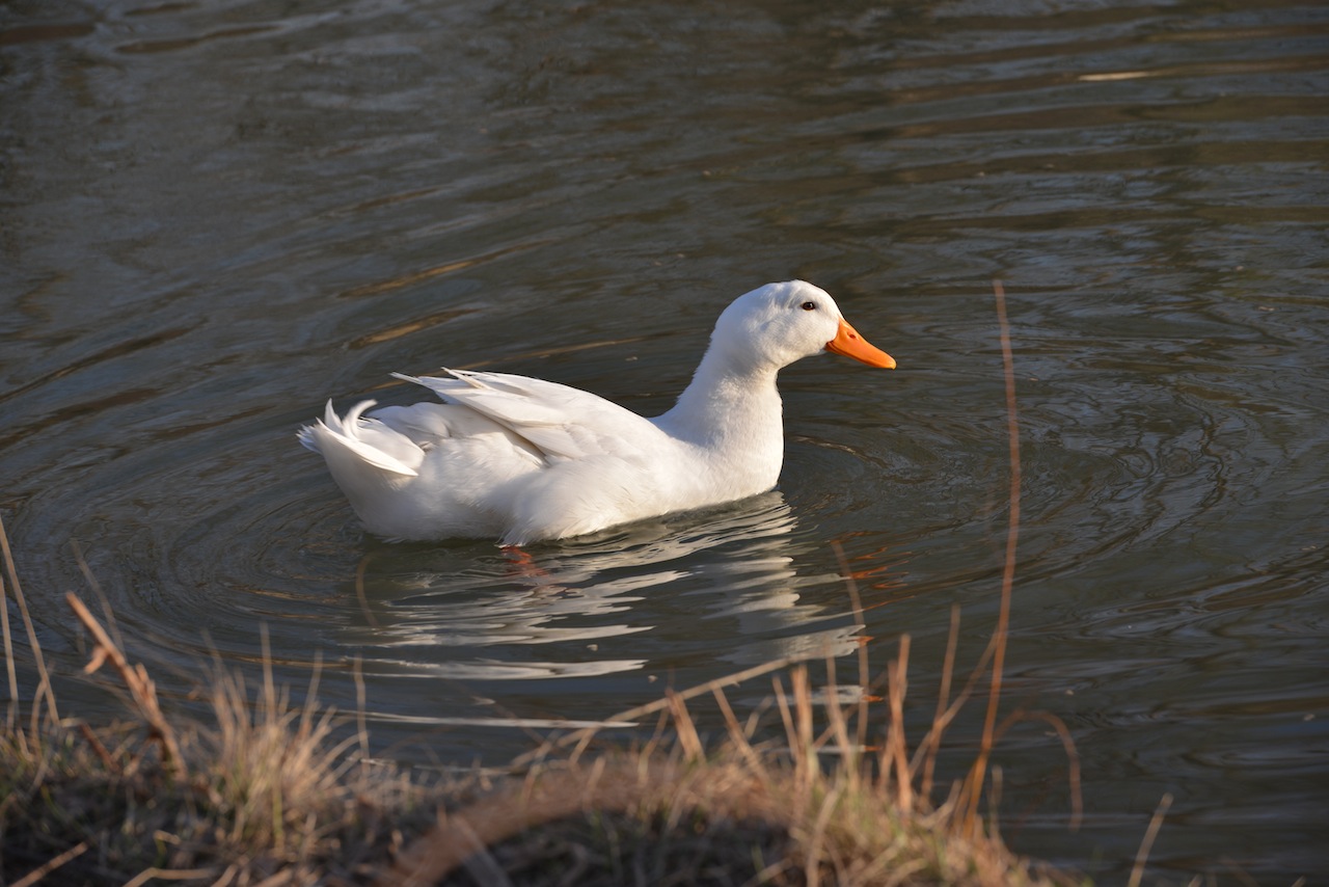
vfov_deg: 6.9
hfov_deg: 10.3
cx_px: 664
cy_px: 444
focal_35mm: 200
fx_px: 7385
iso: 200
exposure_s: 1/250
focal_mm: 200
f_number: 8
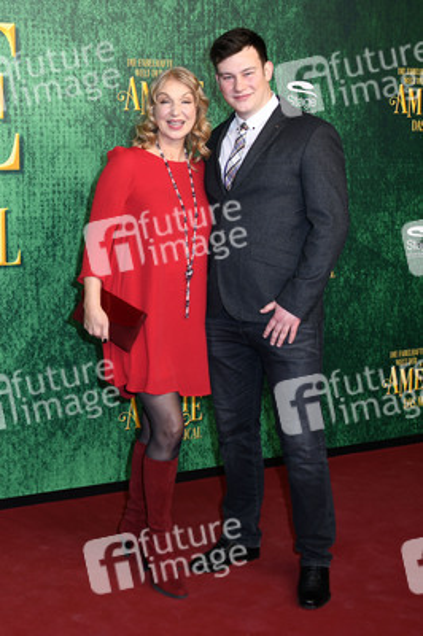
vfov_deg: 55.8
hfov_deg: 38.8
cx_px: 212
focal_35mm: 34
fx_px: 600
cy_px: 318
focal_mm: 34
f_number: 6.3
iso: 250
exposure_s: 1/160
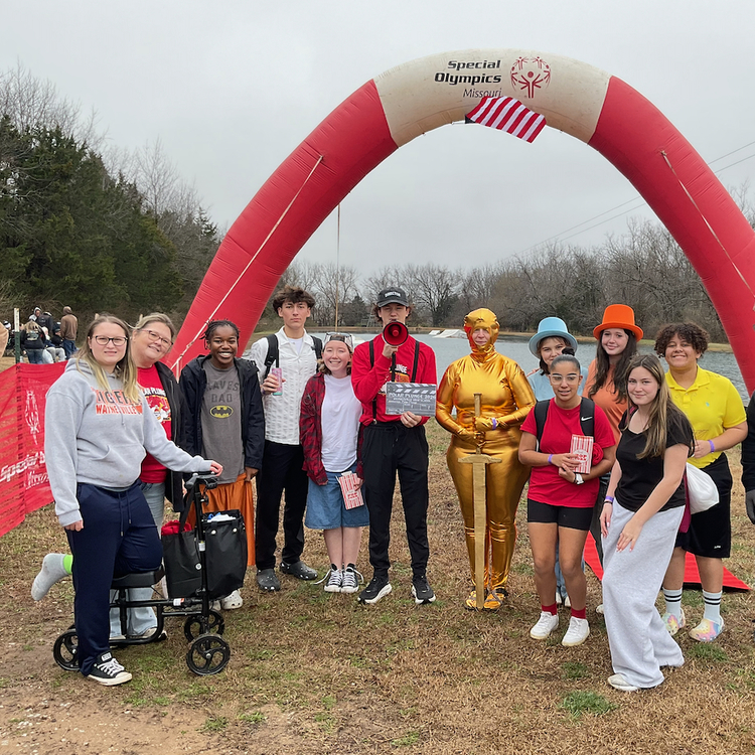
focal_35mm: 35
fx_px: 864
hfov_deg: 46.7
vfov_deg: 47.2
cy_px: 375
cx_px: 483
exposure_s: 1/425
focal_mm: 3
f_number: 1.8
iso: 16
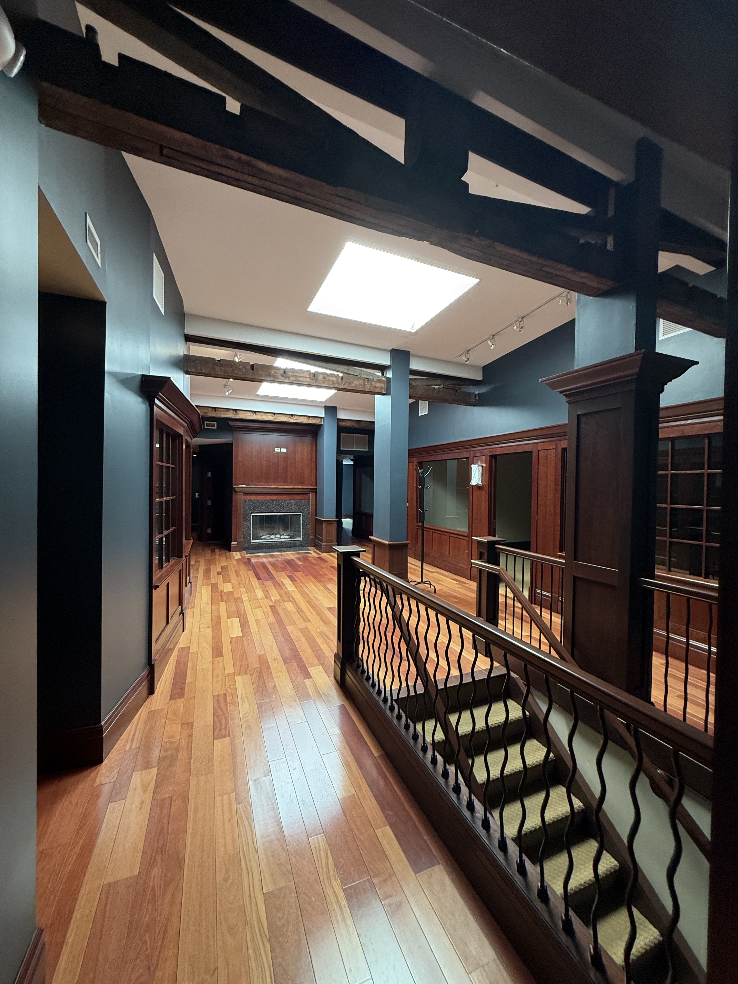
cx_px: 369
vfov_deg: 102.1
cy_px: 492
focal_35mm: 14
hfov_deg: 85.7
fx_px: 398
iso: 200
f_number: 2.2
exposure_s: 1/99
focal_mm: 2.22
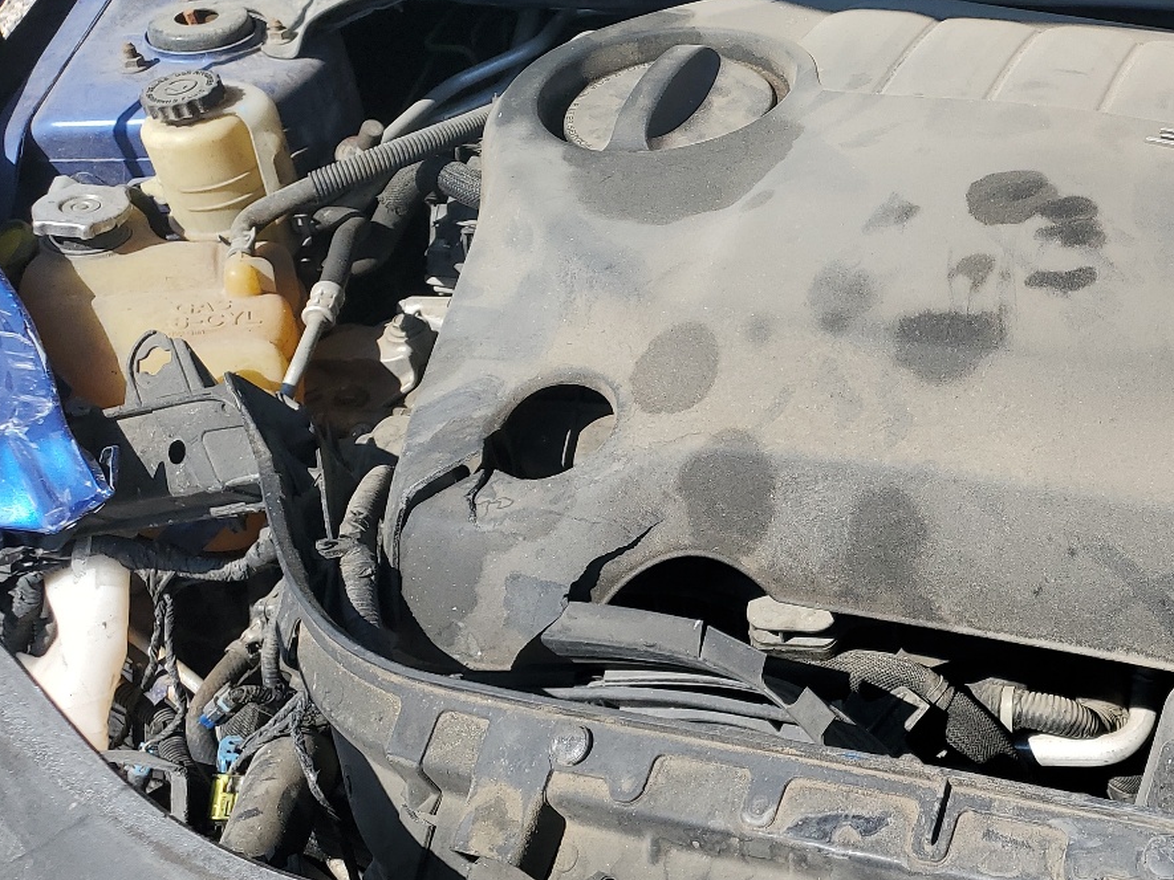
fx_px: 1594
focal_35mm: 47
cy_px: 364
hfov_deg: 38.5
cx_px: 987
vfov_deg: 30.8
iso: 50
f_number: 1.5
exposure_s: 1/2000
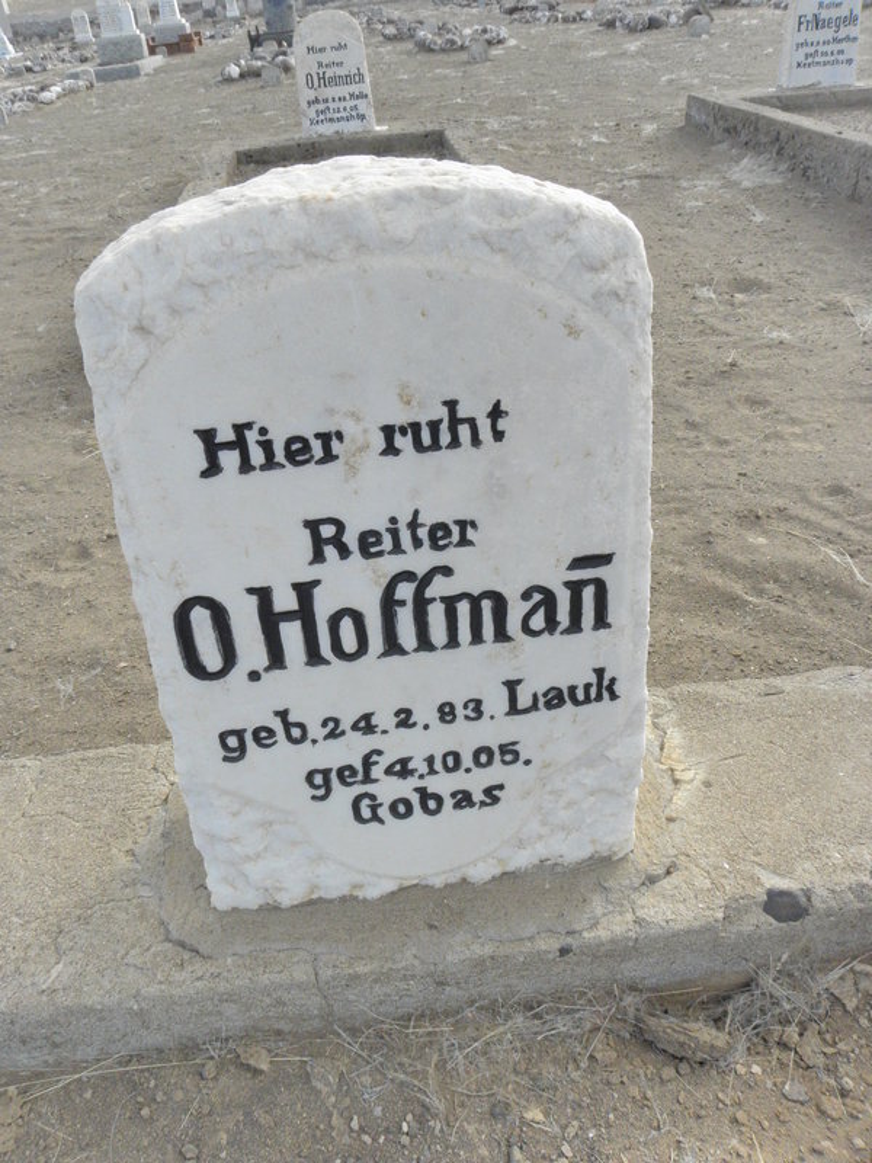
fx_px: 873
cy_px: 582
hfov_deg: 53.1
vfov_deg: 67.3
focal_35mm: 26
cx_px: 436
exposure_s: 1/250
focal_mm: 4.6
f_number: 6.3
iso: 200
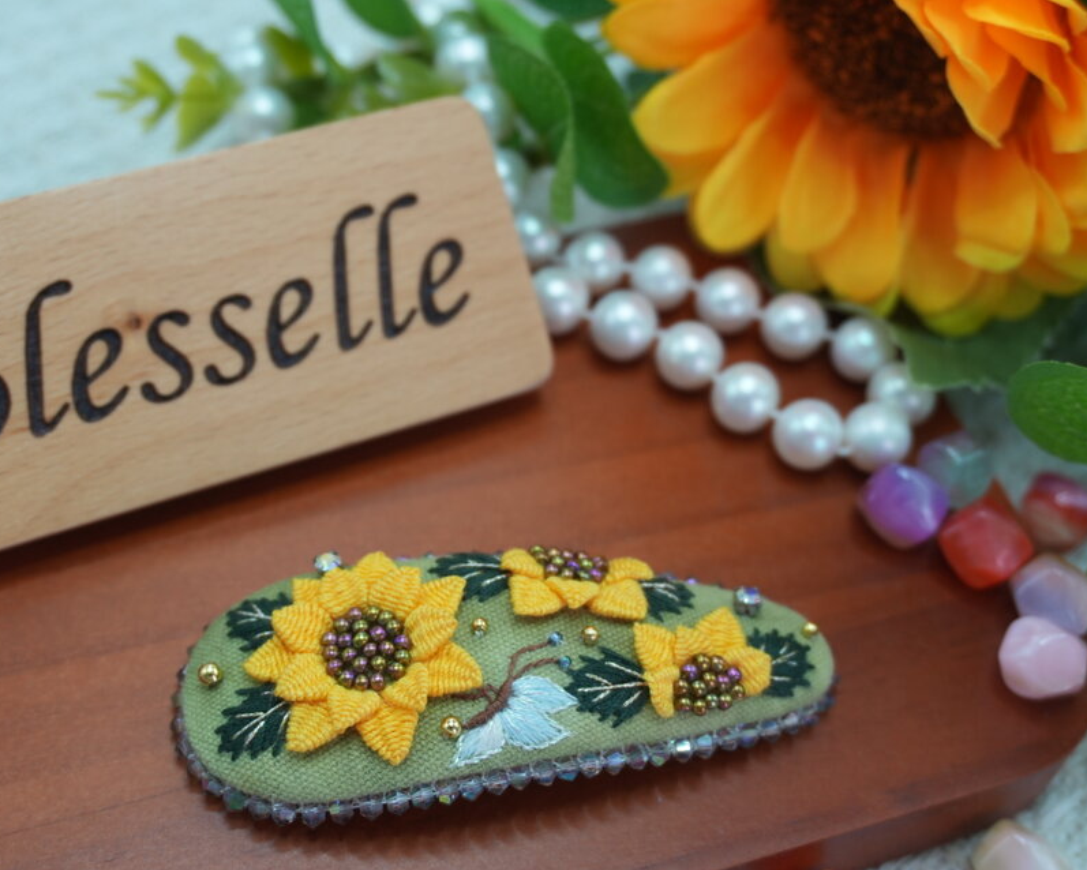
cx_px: 471
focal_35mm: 53
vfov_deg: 28.8
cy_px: 435
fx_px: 1691
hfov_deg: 35.6
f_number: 5
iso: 320
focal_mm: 31
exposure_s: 1/60
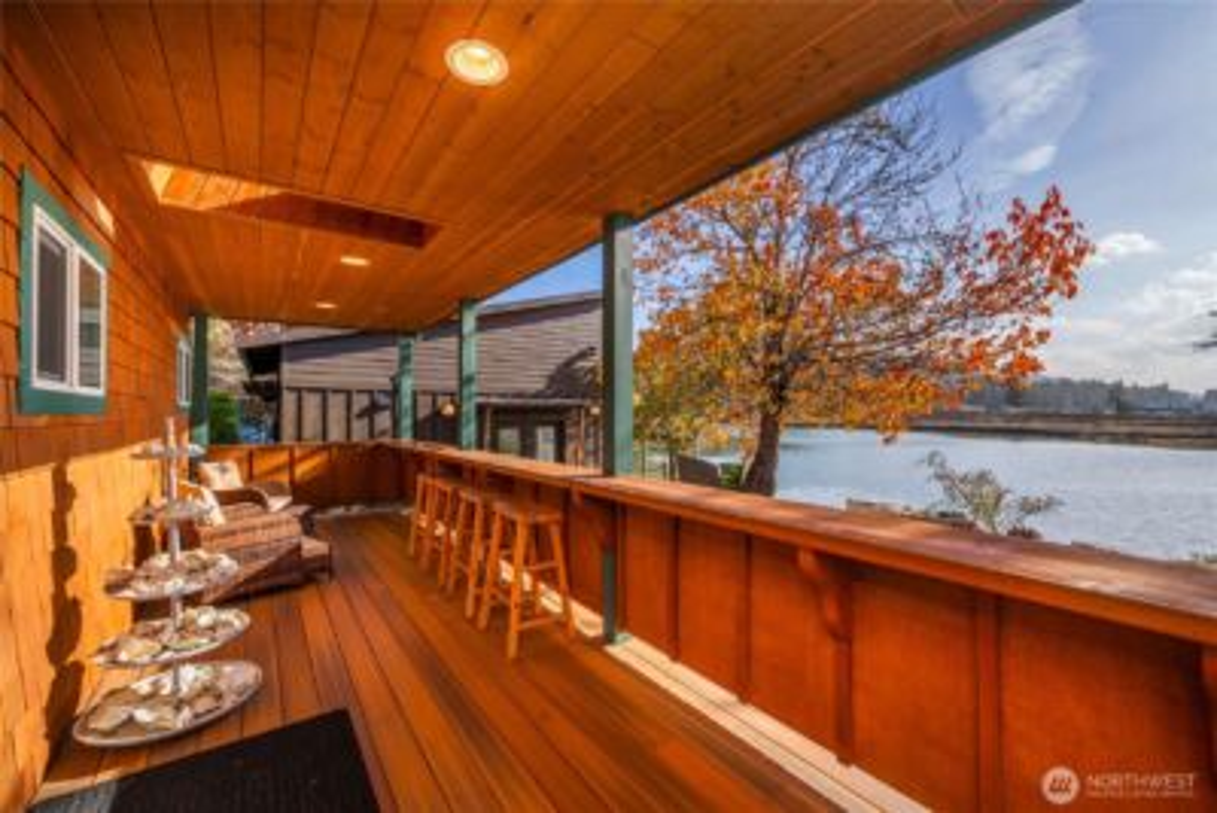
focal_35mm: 14
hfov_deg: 104.2
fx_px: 473
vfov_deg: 81.3
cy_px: 406
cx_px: 608
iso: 100
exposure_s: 1/160
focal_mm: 14
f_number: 8
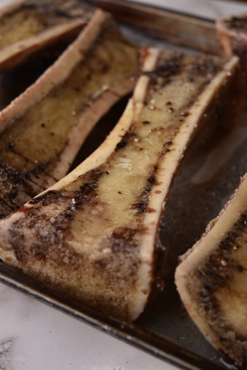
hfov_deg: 23.8
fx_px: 587
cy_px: 185
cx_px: 124
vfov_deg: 35.1
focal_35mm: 57
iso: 200
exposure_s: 1/80
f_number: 5
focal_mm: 38
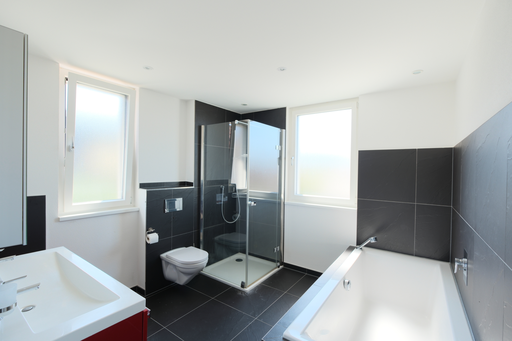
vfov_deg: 77.3
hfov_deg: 100.4
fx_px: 213
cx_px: 256
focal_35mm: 15
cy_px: 170
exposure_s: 1/17
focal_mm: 10
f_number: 4
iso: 125
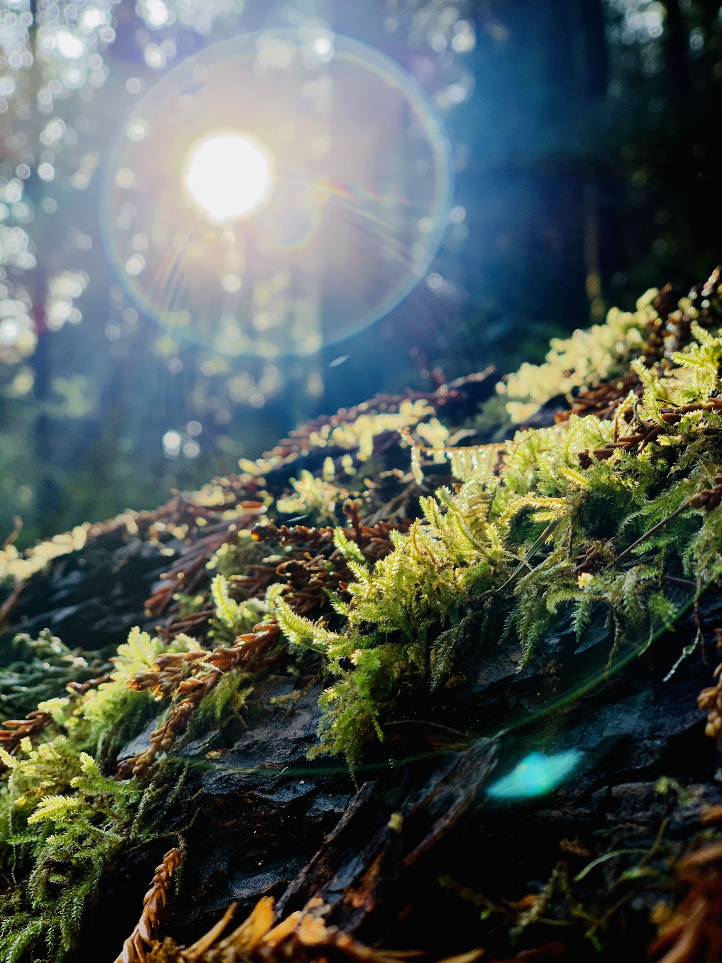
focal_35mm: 52
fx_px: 1446
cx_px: 361
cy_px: 482
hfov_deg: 28.0
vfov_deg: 36.8
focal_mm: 6
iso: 32
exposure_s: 1/122
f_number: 2.4
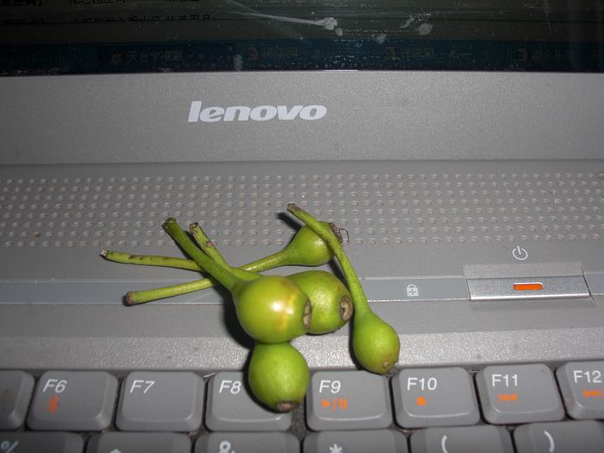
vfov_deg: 39.7
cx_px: 302
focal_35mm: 36
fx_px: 628
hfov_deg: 51.4
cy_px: 226
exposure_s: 1/60
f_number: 7.9
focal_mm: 6.3
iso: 50
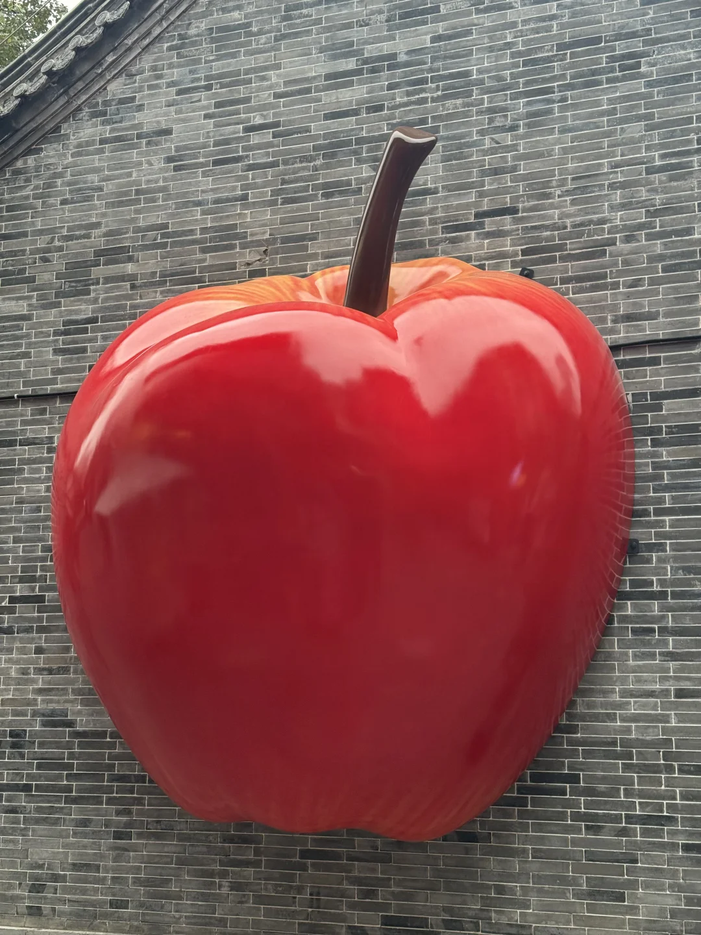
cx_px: 350
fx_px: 1296
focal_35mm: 48
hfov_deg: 30.3
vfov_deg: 39.7
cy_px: 468
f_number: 1.78
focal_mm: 6.76
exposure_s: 1/141
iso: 160
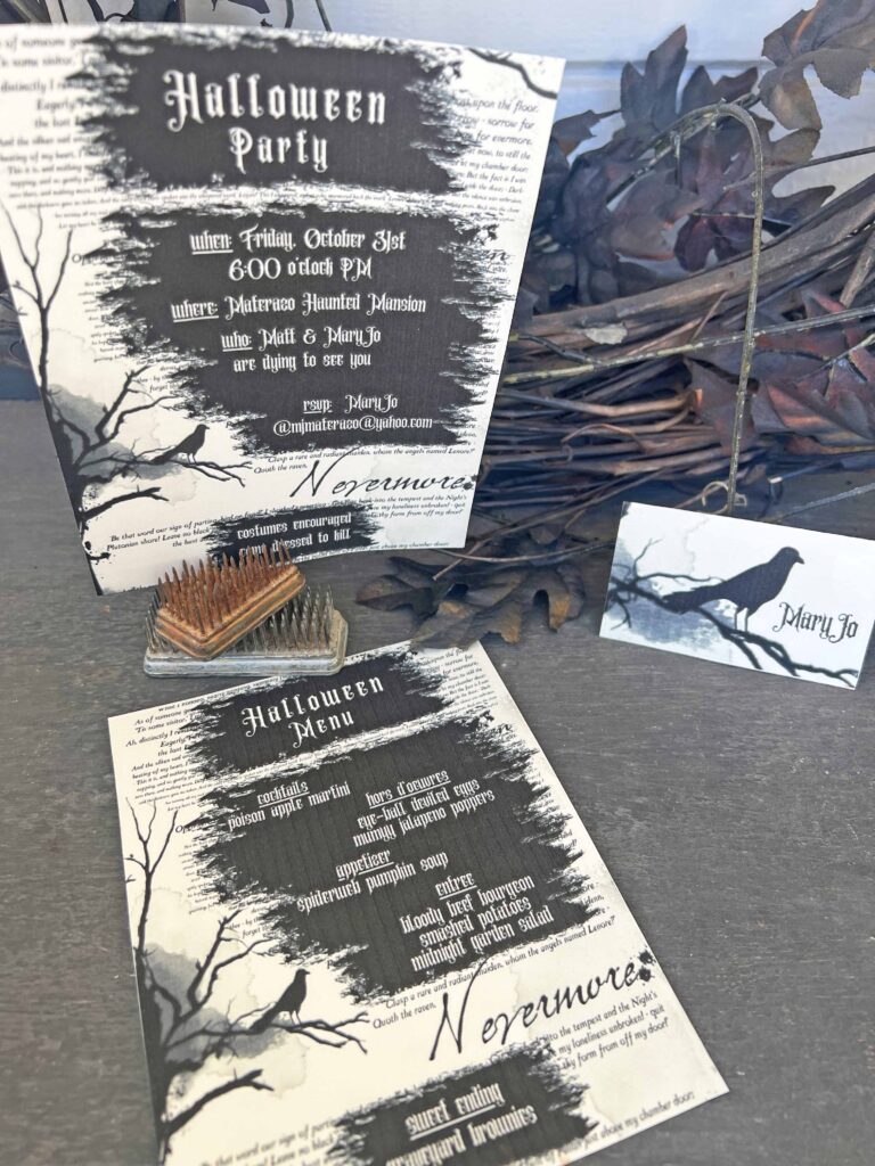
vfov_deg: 67.3
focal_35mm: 26
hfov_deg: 53.1
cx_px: 438
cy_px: 583
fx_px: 876
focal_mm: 5.7
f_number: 1.5
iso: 40
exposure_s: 1/121
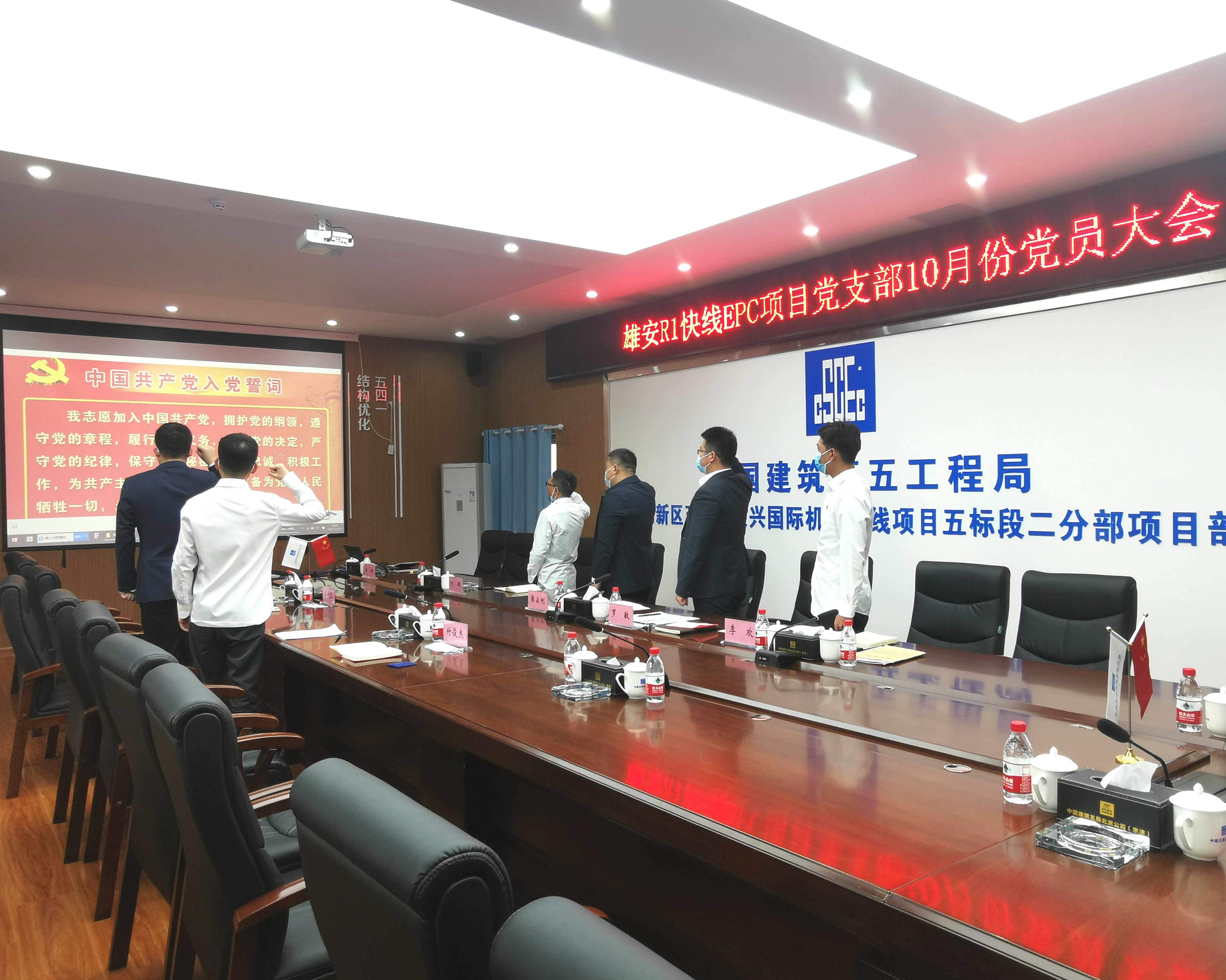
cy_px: 490
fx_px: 871
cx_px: 606
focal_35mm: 24
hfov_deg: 70.3
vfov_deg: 58.8
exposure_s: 1/50
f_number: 2.2
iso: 125
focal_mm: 2.26
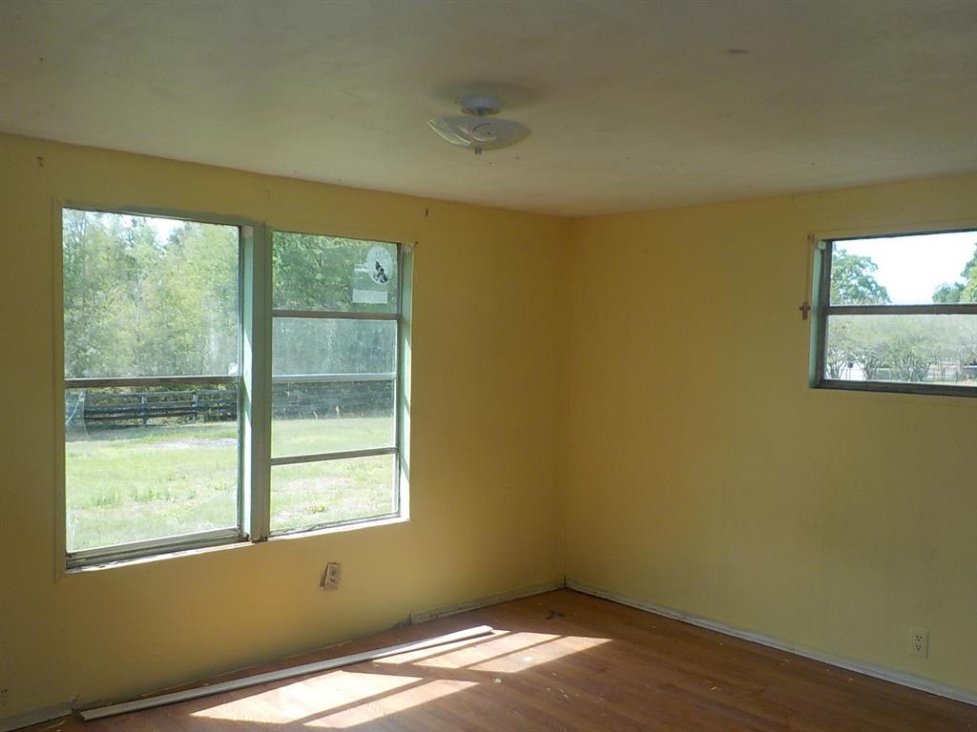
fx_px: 847
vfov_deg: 46.8
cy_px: 366
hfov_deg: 60.0
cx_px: 488
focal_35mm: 30
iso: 125
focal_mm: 4.1
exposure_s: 1/400
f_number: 3.3
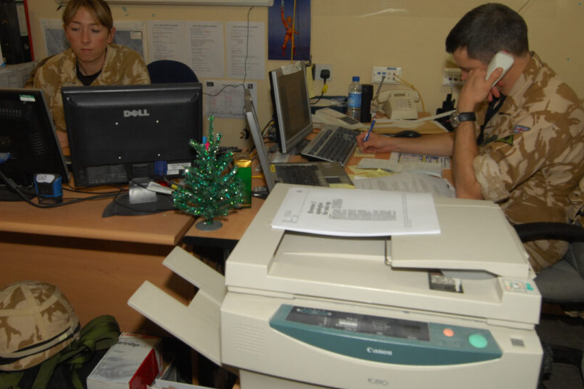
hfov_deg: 60.3
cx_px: 291
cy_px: 163
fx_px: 503
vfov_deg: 42.2
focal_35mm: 31
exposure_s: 1/60
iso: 400
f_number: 5.6
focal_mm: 14
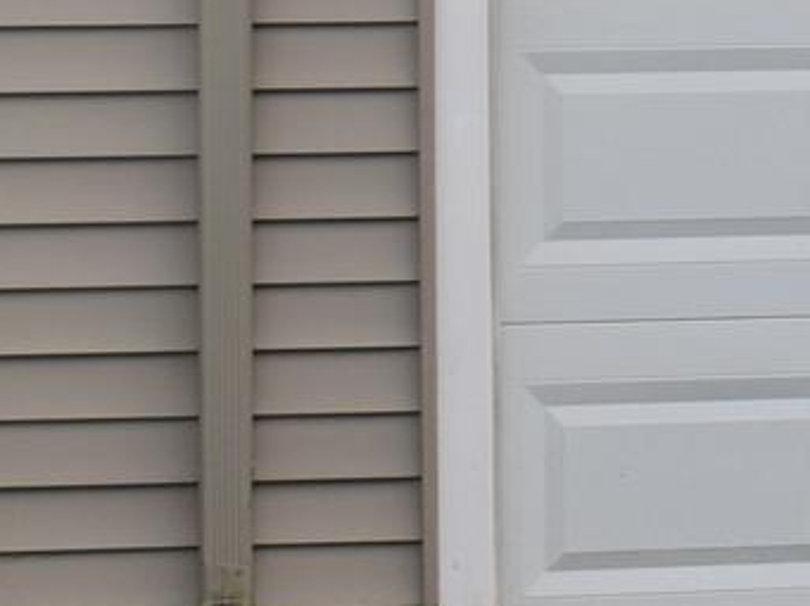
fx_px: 5070
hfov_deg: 8.8
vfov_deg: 6.8
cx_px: 1361
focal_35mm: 217
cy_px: -264
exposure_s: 1/160
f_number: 6.3
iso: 400
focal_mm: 25
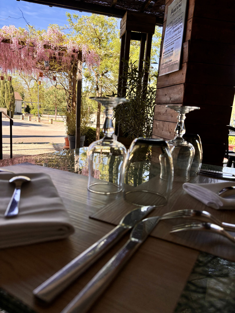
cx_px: 118
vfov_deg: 67.3
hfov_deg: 53.1
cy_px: 156
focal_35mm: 26
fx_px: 235
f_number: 1.6
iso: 50
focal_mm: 5.96
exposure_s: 1/1047
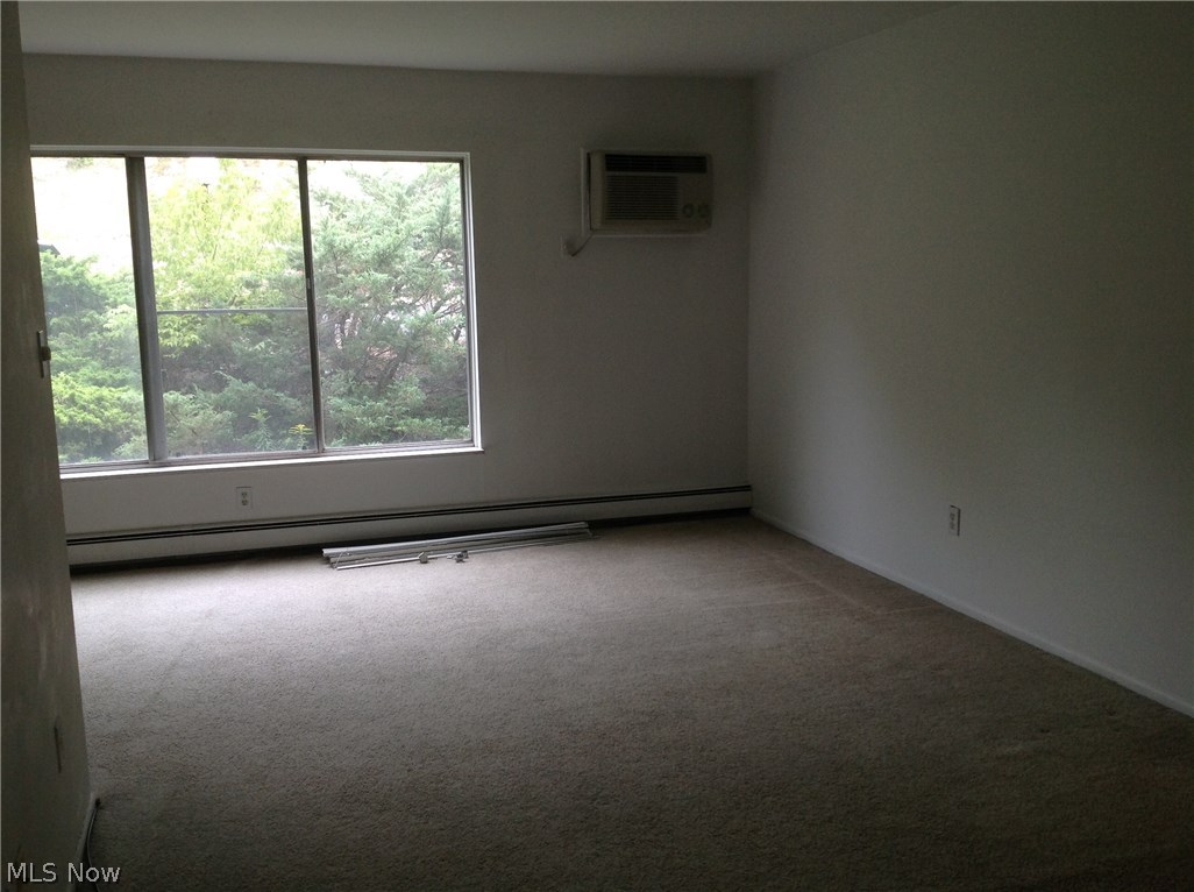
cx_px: 597
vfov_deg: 40.6
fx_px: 1205
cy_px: 446
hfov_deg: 52.7
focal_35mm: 35
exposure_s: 1/120
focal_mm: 4.28
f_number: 2.4
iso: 80
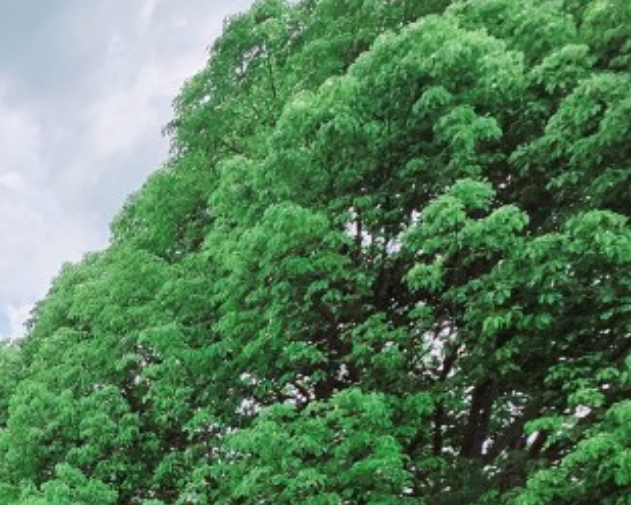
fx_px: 784
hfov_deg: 25.6
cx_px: -404
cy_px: 718
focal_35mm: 42
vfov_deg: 27.3
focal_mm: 2.2
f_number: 2.2
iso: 50
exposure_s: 1/2000
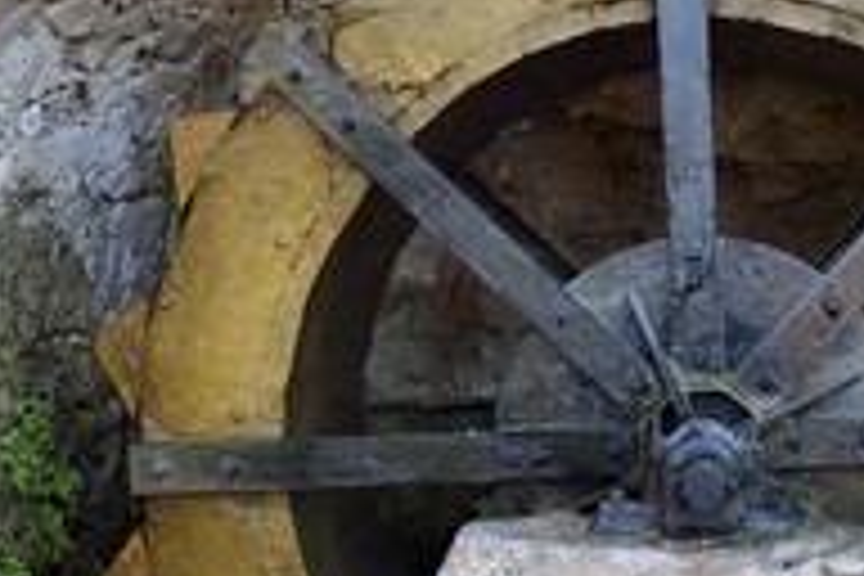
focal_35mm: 57
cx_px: 747
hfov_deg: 33.5
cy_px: 328
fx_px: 1368
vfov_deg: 23.8
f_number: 10
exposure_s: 1/100
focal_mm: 26
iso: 800
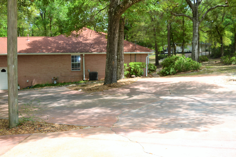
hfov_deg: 53.1
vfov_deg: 36.9
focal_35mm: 36
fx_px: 236
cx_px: 118
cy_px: 78
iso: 100
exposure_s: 1/200
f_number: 4.5
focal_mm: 24
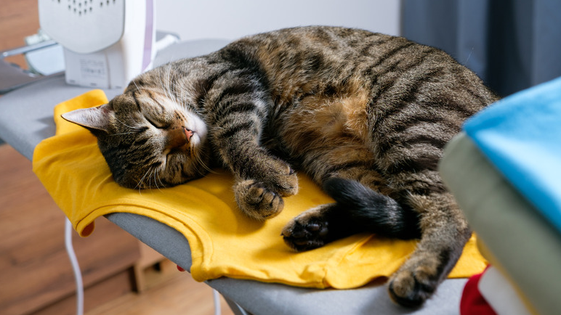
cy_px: 147
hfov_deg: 38.5
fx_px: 803
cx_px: 281
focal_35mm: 54
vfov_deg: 22.2
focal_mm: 34.2
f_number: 4
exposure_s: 1/160
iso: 320
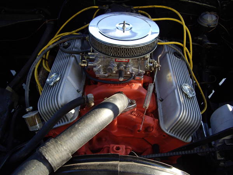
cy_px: 88
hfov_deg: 49.0
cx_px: 116
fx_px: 256
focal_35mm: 38
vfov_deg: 37.7
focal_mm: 7.9
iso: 100
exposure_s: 1/80
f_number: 2.8
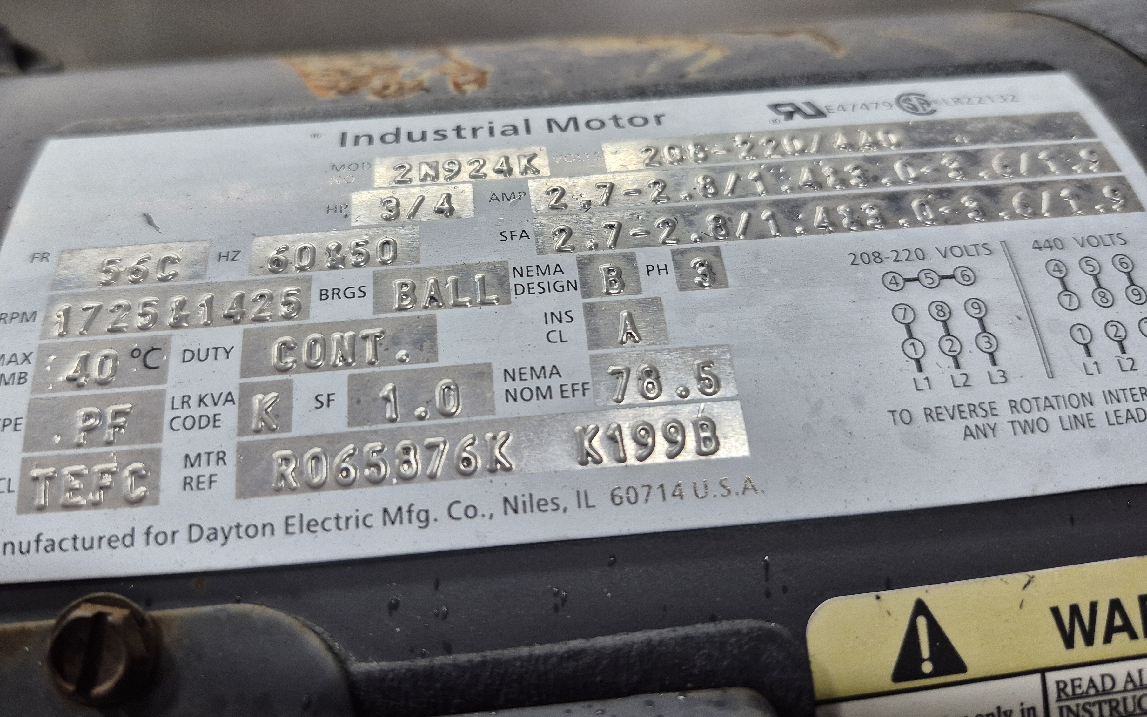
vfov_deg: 45.6
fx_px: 844
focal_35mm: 27
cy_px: 261
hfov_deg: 68.4
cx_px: 545
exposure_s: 1/120
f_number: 1.8
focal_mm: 5.4
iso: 200
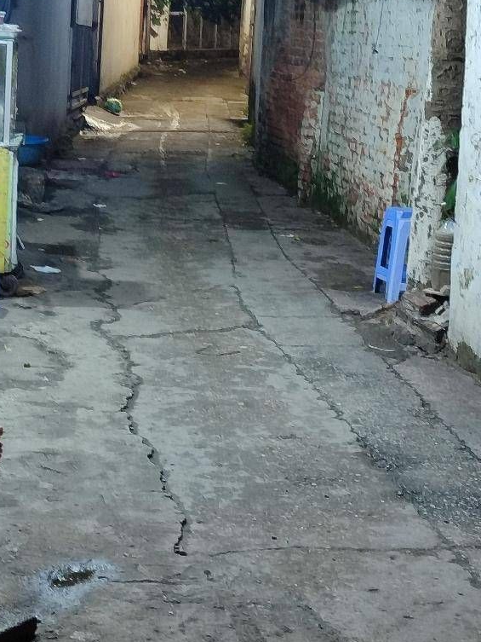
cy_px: 332
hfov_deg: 41.8
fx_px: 630
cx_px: 236
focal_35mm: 34
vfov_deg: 53.9
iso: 591
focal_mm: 5.95
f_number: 1.89
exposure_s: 1/20
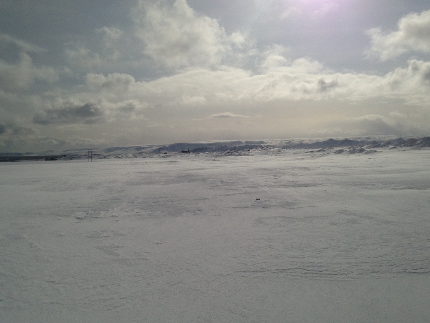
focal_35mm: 38
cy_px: 178
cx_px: 196
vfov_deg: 37.7
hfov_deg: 48.9
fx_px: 472
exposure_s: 1/18182
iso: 64
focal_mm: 4.13
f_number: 2.4
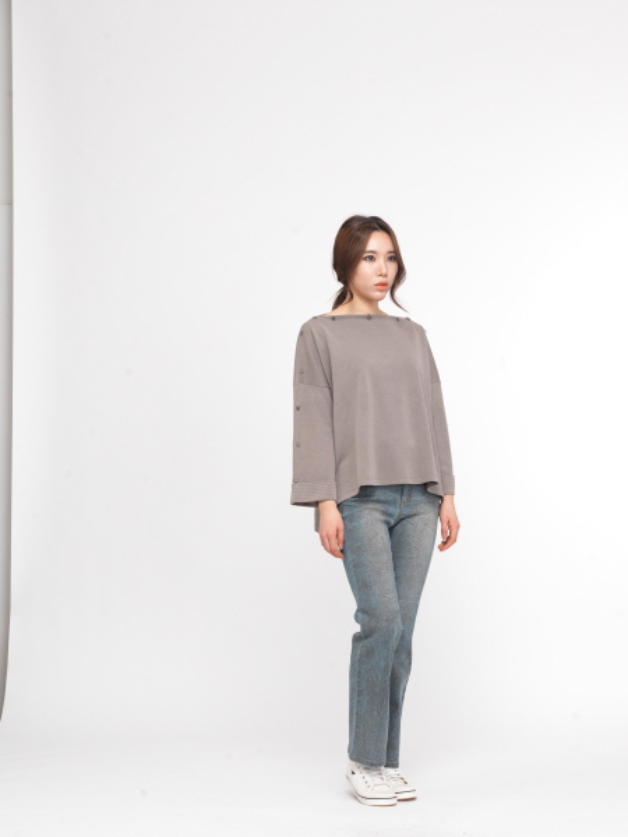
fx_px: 1500
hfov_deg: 23.7
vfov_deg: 31.2
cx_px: 314
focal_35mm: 62
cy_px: 418
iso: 100
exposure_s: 1/250
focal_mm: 80
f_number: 9
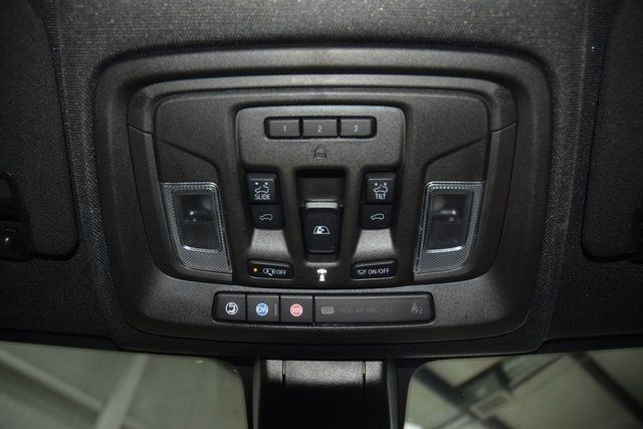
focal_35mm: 27
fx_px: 482
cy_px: 214
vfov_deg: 48.0
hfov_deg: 67.4
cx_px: 322
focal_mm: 18
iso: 500
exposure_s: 1/60
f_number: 3.5
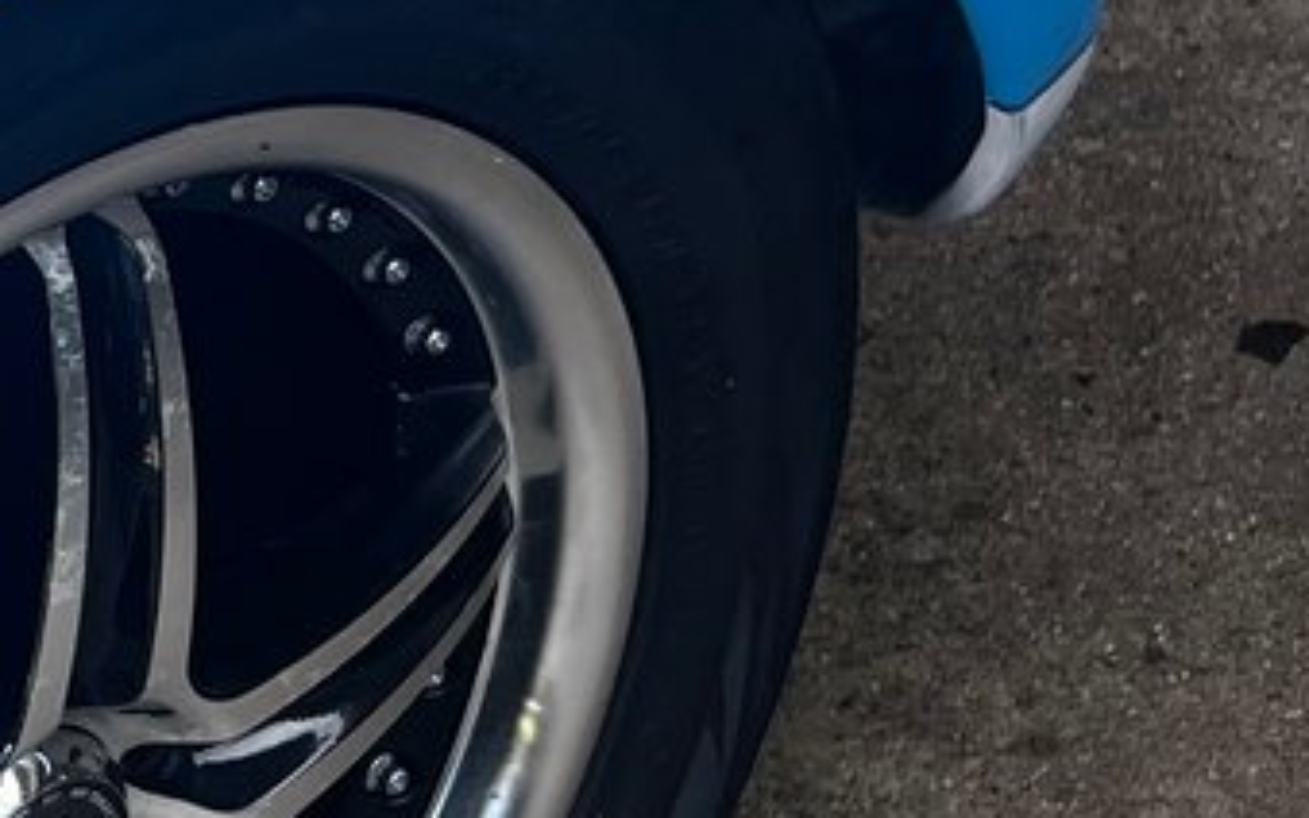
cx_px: -975
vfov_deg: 10.5
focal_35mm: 123
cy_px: -129
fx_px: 4389
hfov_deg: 15.0
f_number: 1.5
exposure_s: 1/544
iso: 50
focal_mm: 5.7
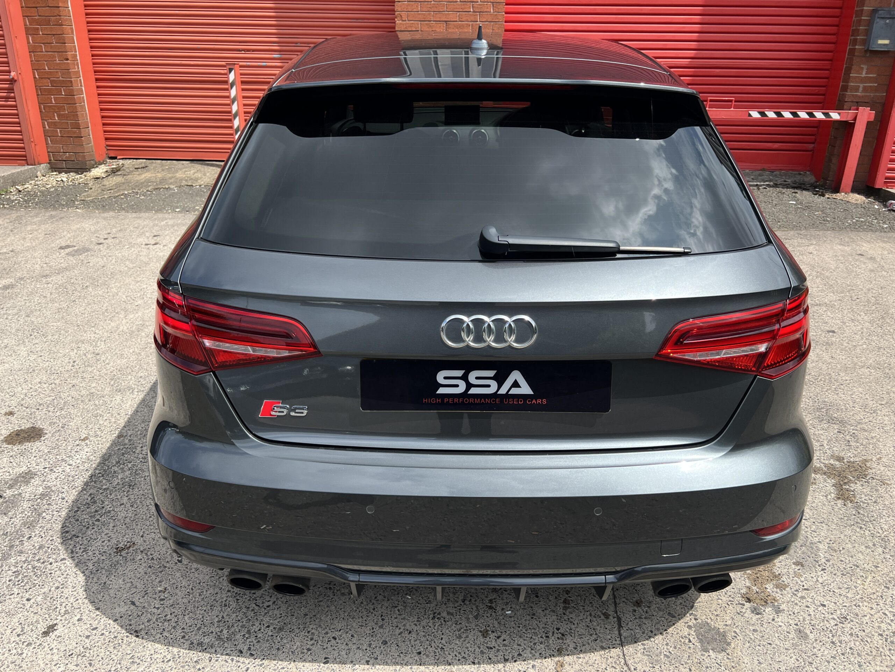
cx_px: 448
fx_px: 672
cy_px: 336
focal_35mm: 26
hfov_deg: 67.3
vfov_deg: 53.1
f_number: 1.5
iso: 50
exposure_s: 1/2513
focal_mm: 5.7
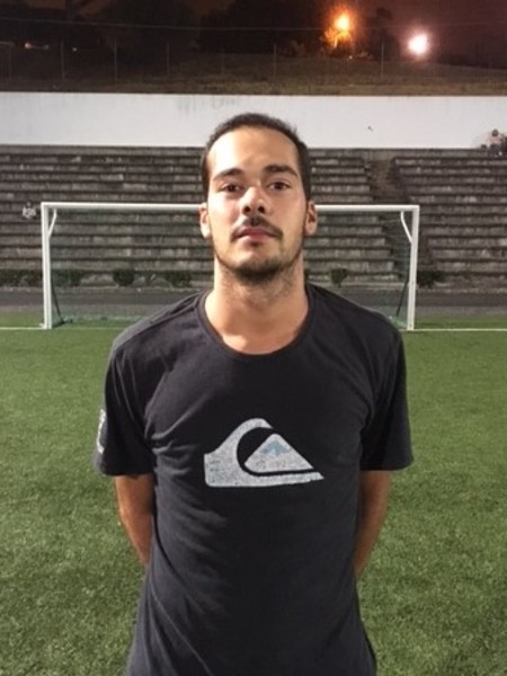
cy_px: 338
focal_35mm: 29
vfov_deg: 61.7
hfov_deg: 48.2
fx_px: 566
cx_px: 254
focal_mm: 4.15
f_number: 2.2
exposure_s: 1/17
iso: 320
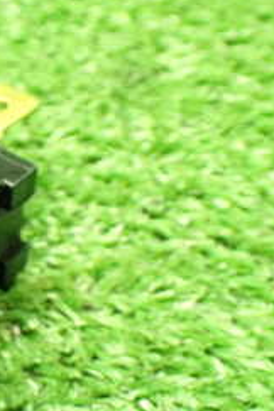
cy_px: 237
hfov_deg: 16.1
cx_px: -149
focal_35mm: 77
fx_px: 879
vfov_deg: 26.3
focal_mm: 5.4
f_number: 2.3
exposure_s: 1/40
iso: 800
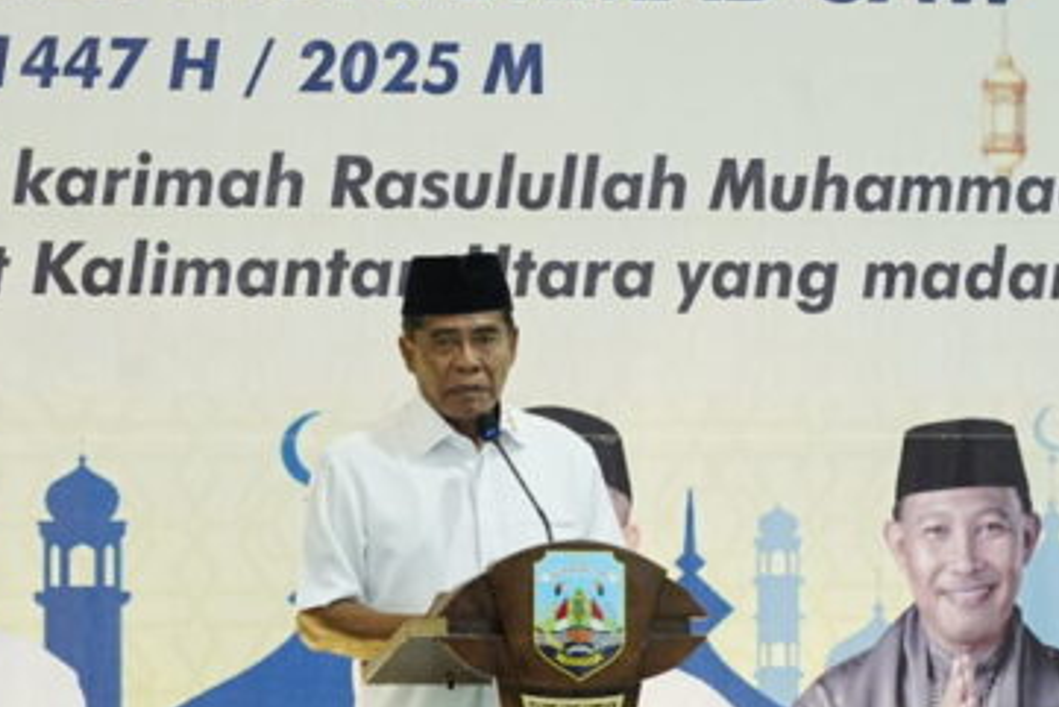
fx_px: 9976
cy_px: 556
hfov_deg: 6.1
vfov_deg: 4.1
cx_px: 446
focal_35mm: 339
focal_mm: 163
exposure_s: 1/100
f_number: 6.3
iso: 4000
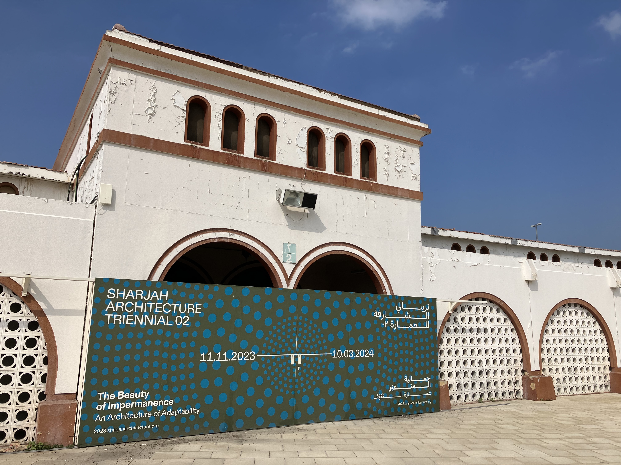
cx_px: 310
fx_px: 502
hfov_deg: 63.4
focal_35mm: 28
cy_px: 232
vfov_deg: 49.7
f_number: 1.8
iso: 32
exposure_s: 1/4425
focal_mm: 3.99
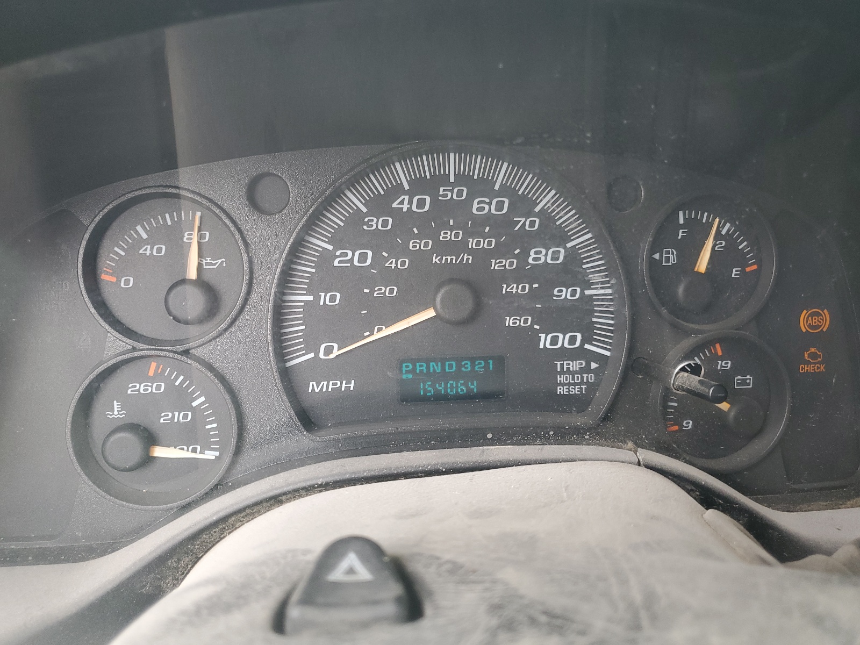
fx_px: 646
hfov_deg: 67.3
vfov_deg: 53.1
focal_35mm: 26
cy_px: 322
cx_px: 430
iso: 75
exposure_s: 1/120
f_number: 1.5
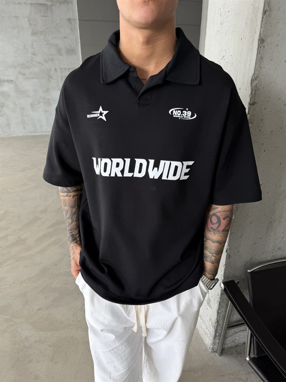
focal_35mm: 24
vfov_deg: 71.6
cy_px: 191
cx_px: 143
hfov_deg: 56.8
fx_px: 264
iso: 50
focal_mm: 6.76
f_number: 1.78
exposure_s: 1/143
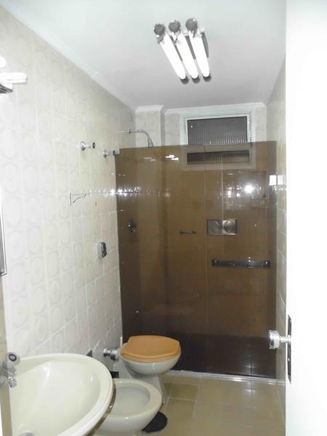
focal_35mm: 26
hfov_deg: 53.1
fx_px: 327
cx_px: 164
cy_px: 218
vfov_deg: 67.3
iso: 400
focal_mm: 4.6
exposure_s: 1/125
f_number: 3.5
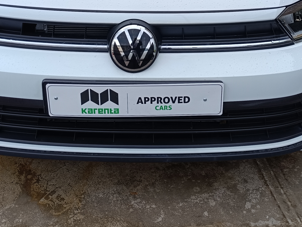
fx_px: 436
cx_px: 158
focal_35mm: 50
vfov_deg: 27.4
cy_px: -2
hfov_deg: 38.2
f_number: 1.88
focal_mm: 5.59
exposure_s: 1/386
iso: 52
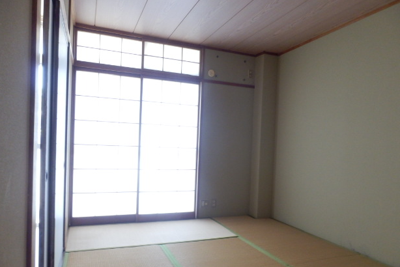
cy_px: 153
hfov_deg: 69.4
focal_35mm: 26
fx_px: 289
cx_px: 202
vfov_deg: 49.4
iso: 400
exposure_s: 1/30
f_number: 3
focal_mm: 4.2
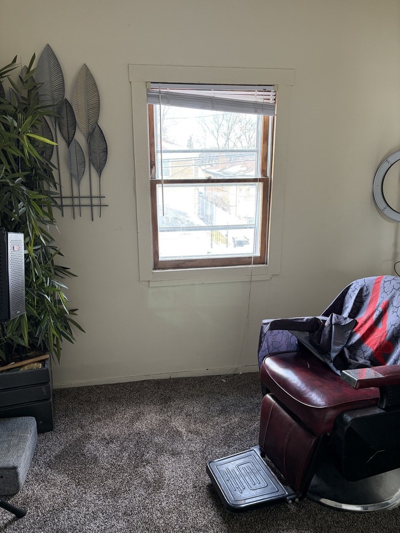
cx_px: 200
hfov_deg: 53.1
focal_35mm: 26
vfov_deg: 67.3
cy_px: 266
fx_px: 401
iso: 160
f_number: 1.6
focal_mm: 5.96
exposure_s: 1/60
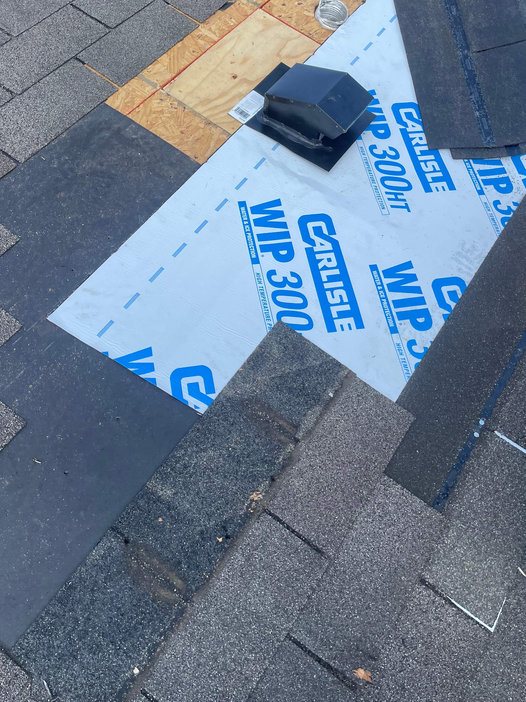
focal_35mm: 33
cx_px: 271
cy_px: 278
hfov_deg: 42.9
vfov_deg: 54.9
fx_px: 669
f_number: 1.6
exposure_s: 1/1618
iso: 32
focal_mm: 4.2
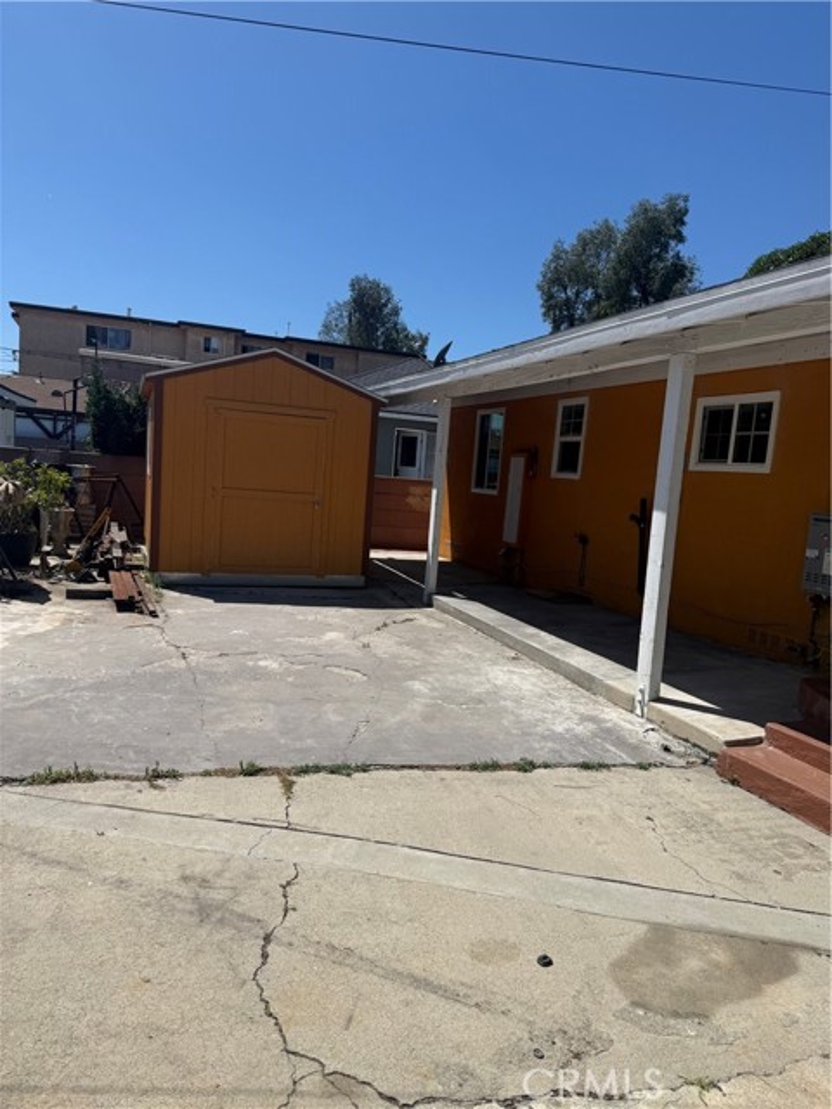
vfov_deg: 71.6
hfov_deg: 56.8
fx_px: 769
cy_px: 554
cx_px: 416
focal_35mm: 24
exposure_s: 1/7353
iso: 80
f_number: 1.78
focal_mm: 6.76
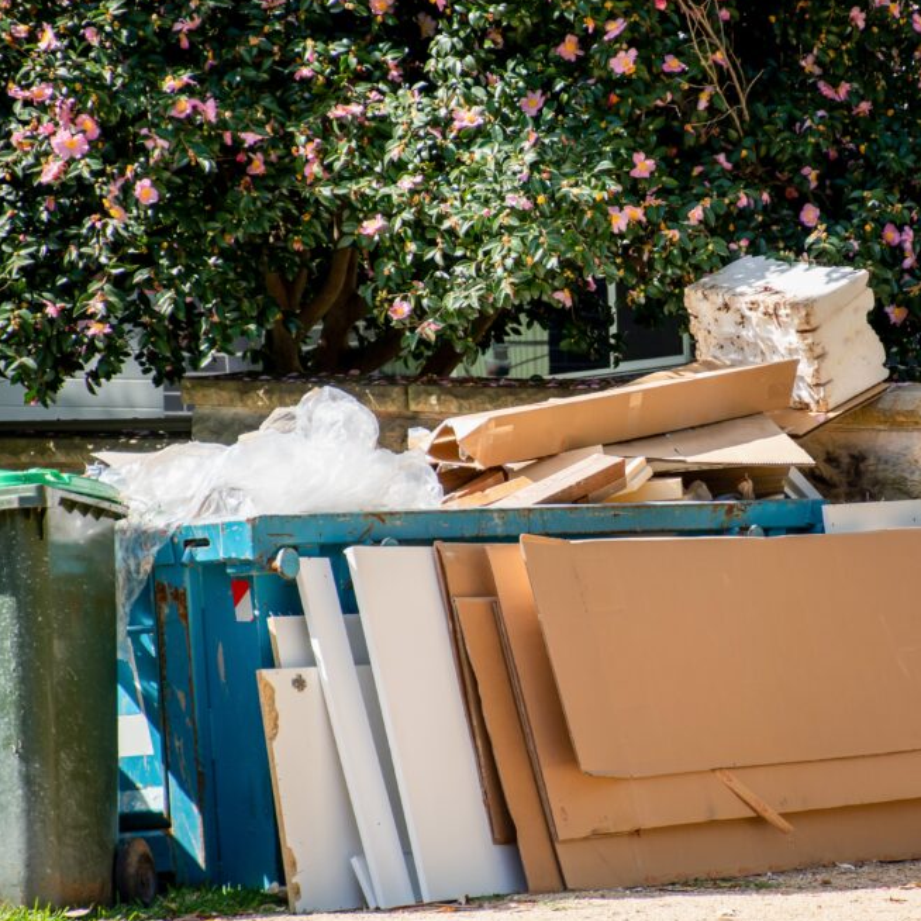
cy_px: 463
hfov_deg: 9.2
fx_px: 5689
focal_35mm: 189
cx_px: 718
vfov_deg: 9.3
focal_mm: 95
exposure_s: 1/400
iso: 160
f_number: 5.3
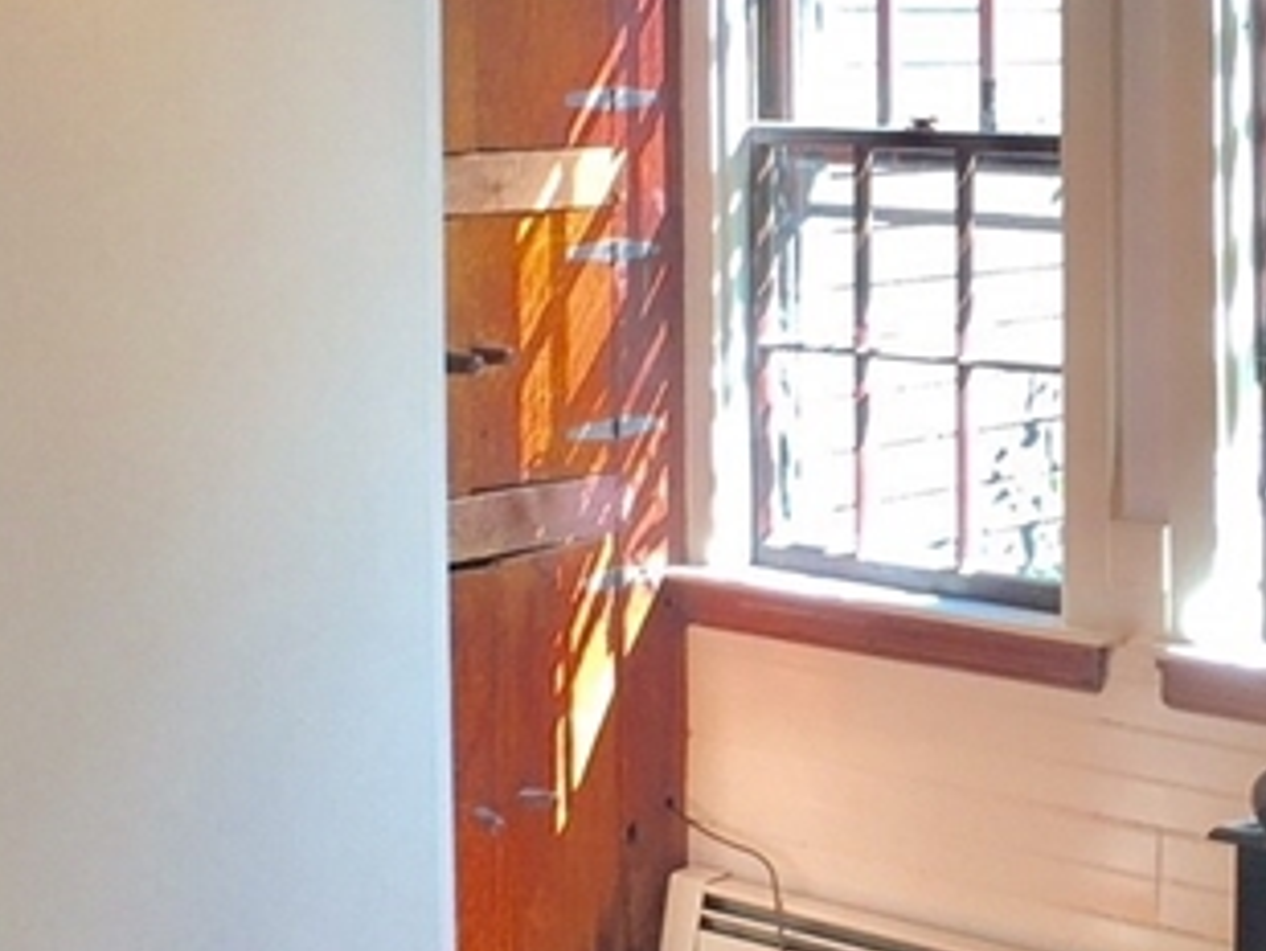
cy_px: 414
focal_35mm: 96
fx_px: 3512
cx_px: 1028
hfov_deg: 20.2
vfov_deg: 15.4
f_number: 2.2
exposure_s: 1/60
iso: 40
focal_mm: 4.15
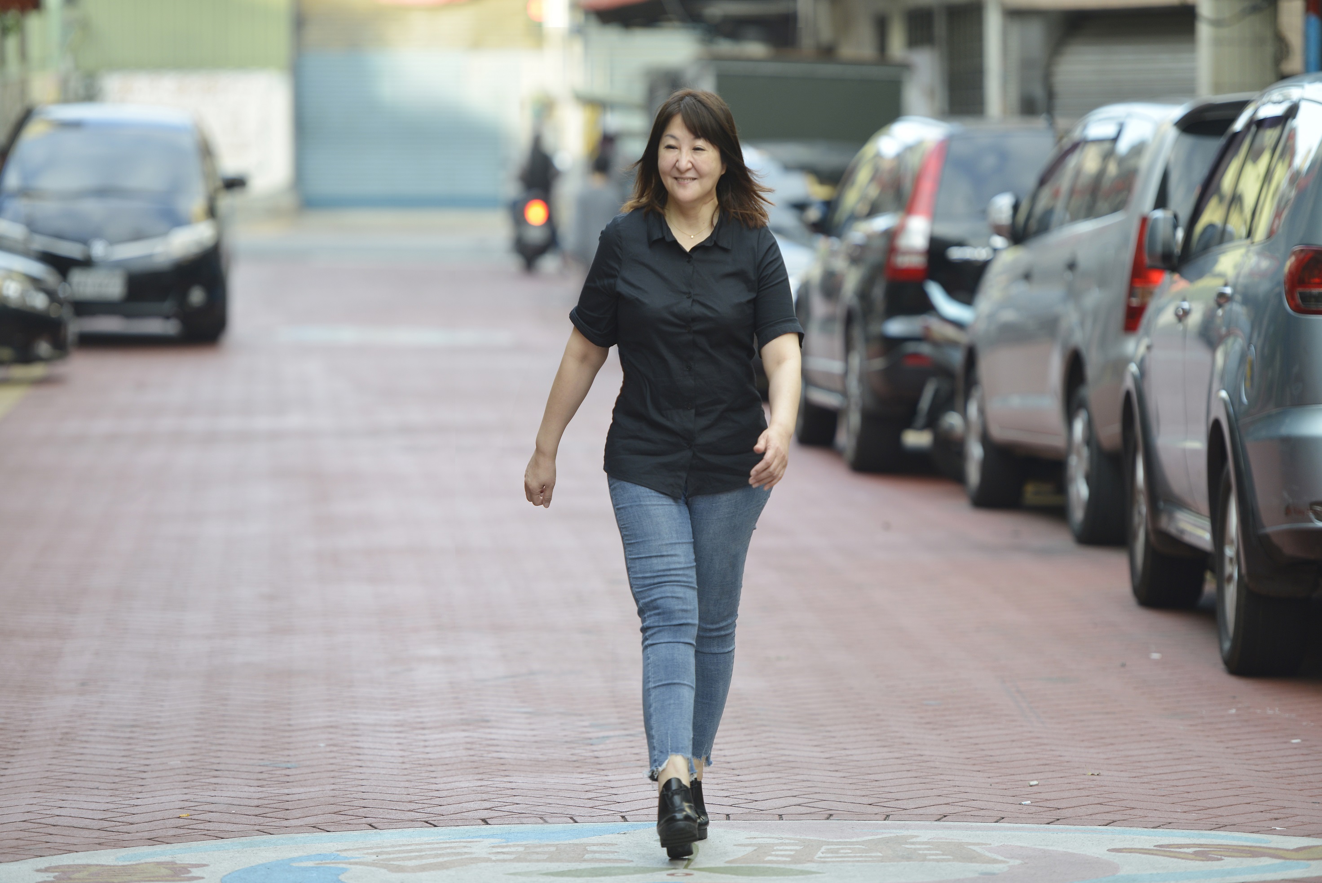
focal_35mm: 175
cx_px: 661
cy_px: 442
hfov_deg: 11.7
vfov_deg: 7.9
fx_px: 6428
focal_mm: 175
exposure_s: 1/250
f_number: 3.3
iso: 400
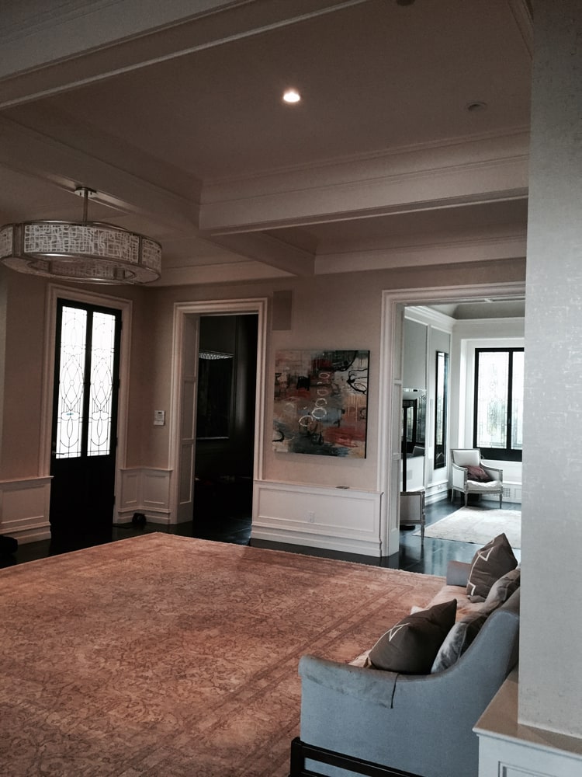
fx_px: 650
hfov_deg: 48.2
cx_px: 291
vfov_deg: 61.7
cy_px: 388
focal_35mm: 29
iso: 160
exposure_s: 1/30
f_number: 2.2
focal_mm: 4.15
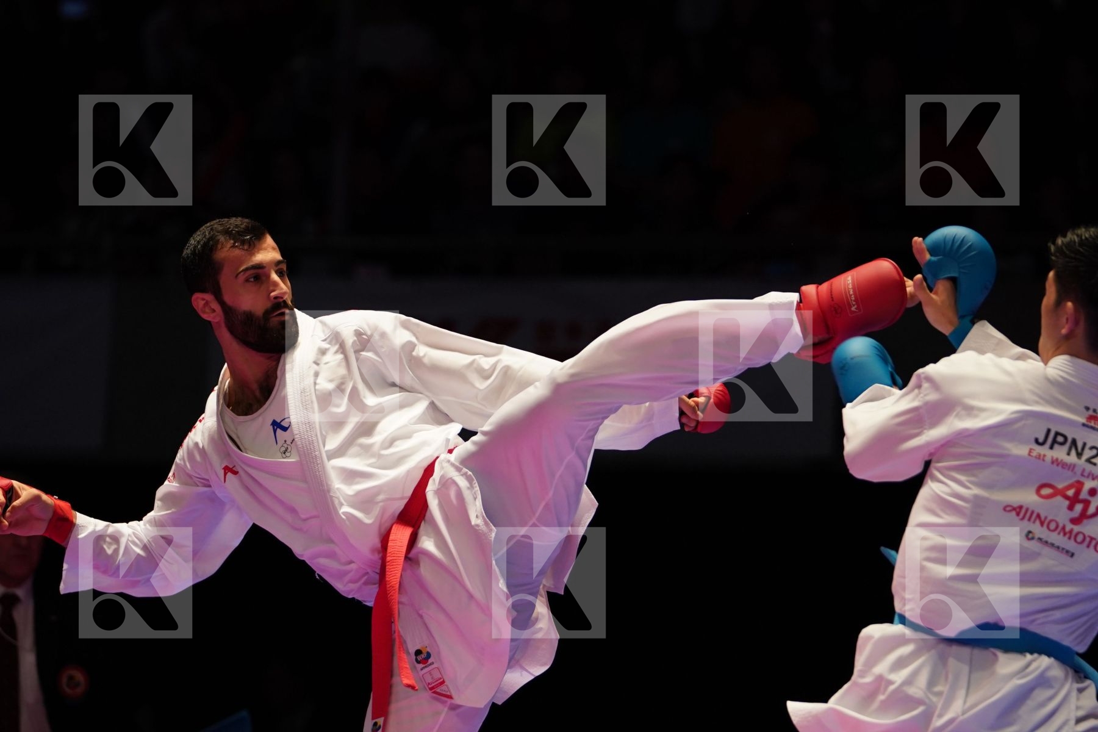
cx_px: 549
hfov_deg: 8.8
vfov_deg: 5.9
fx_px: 7136
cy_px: 366
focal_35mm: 234
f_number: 2.8
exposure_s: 1/1000
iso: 1250
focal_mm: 156
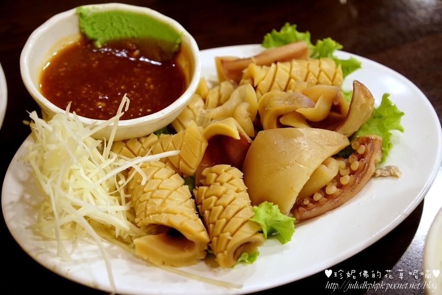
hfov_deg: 37.8
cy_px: 148
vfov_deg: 25.8
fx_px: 645
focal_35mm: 52
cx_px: 221
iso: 640
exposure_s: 1/40
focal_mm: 35
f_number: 4.5
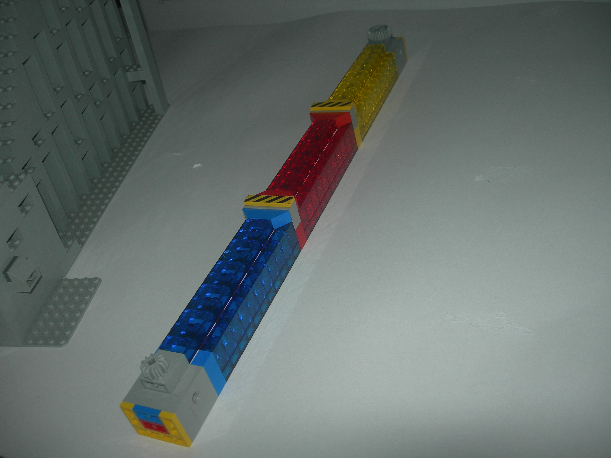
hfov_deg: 49.0
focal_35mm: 38
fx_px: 671
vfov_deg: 37.7
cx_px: 306
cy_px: 229
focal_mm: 7.8
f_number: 2.8
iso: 50
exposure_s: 1/60.1
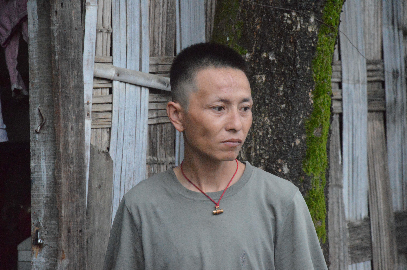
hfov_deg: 13.1
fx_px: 1779
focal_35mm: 158
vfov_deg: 8.7
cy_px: 135
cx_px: 204
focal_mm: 105
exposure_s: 1/50
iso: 6400
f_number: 5.6
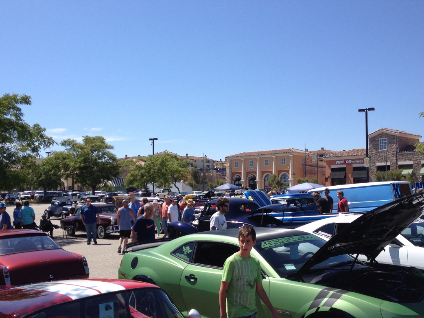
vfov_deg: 33.5
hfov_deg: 43.9
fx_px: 527
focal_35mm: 43
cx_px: 214
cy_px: 189
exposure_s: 1/1534
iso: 50
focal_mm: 4.28
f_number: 2.4
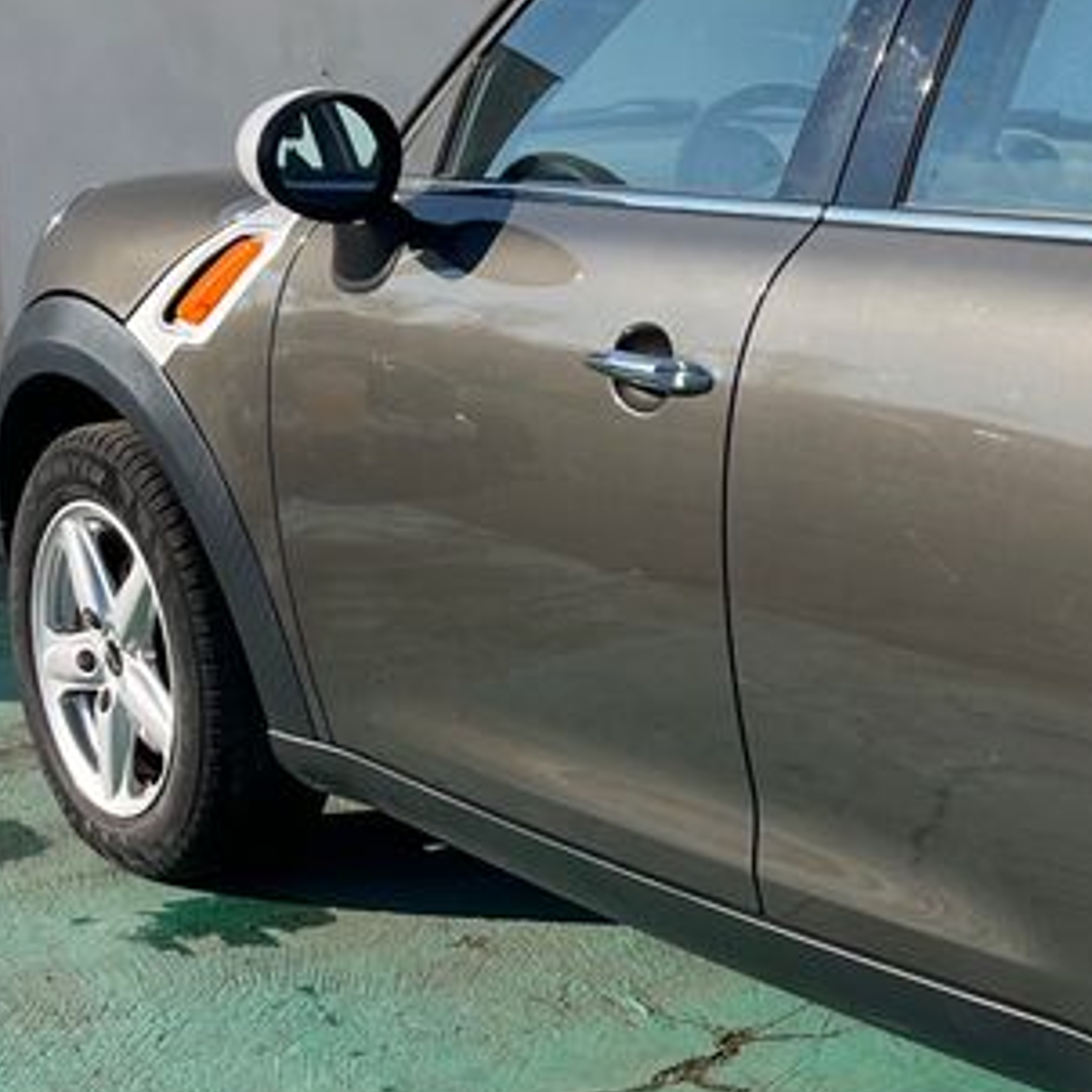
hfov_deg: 20.2
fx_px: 2784
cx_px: 1436
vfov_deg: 22.1
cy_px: 683
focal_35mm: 78
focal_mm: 5.1
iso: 50
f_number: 1.6
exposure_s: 1/3521
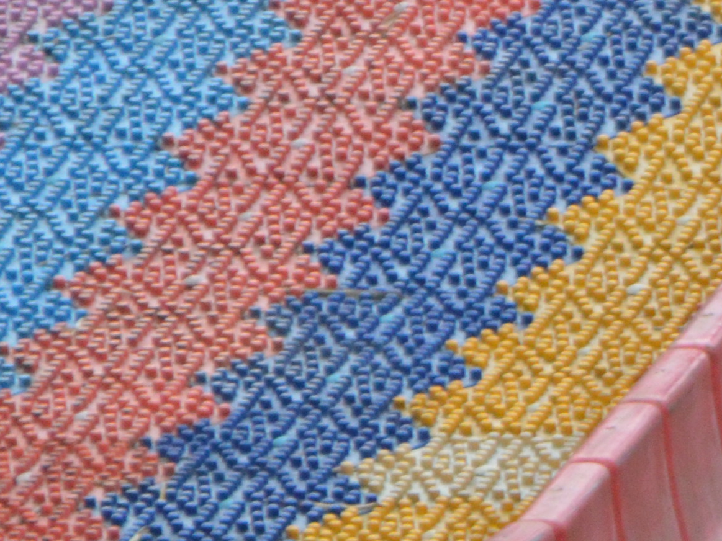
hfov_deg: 1.7
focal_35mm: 1193
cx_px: 1563
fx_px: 24880
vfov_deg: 1.2
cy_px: 328
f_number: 8
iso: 800
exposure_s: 1/800
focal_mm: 160
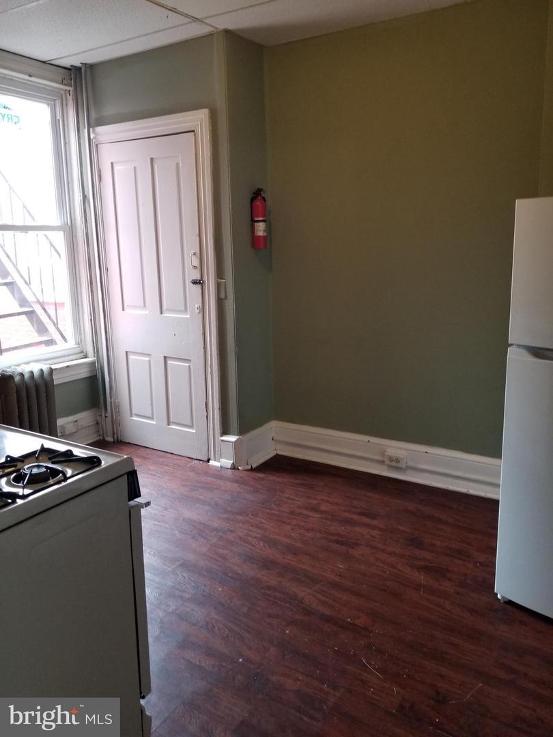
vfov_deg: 67.3
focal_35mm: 26
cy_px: 368
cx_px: 276
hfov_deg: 53.1
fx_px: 554
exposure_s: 1/30
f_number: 1.7
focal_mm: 4.25
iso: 160
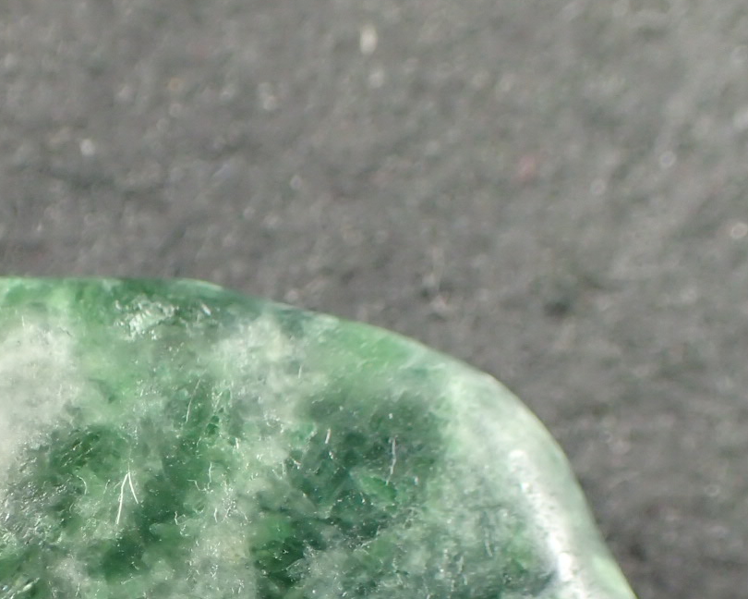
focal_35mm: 81
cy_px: 585
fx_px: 1793
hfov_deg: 23.1
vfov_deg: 18.5
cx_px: 112
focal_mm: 6.42
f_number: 2.6
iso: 400
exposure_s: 1/125
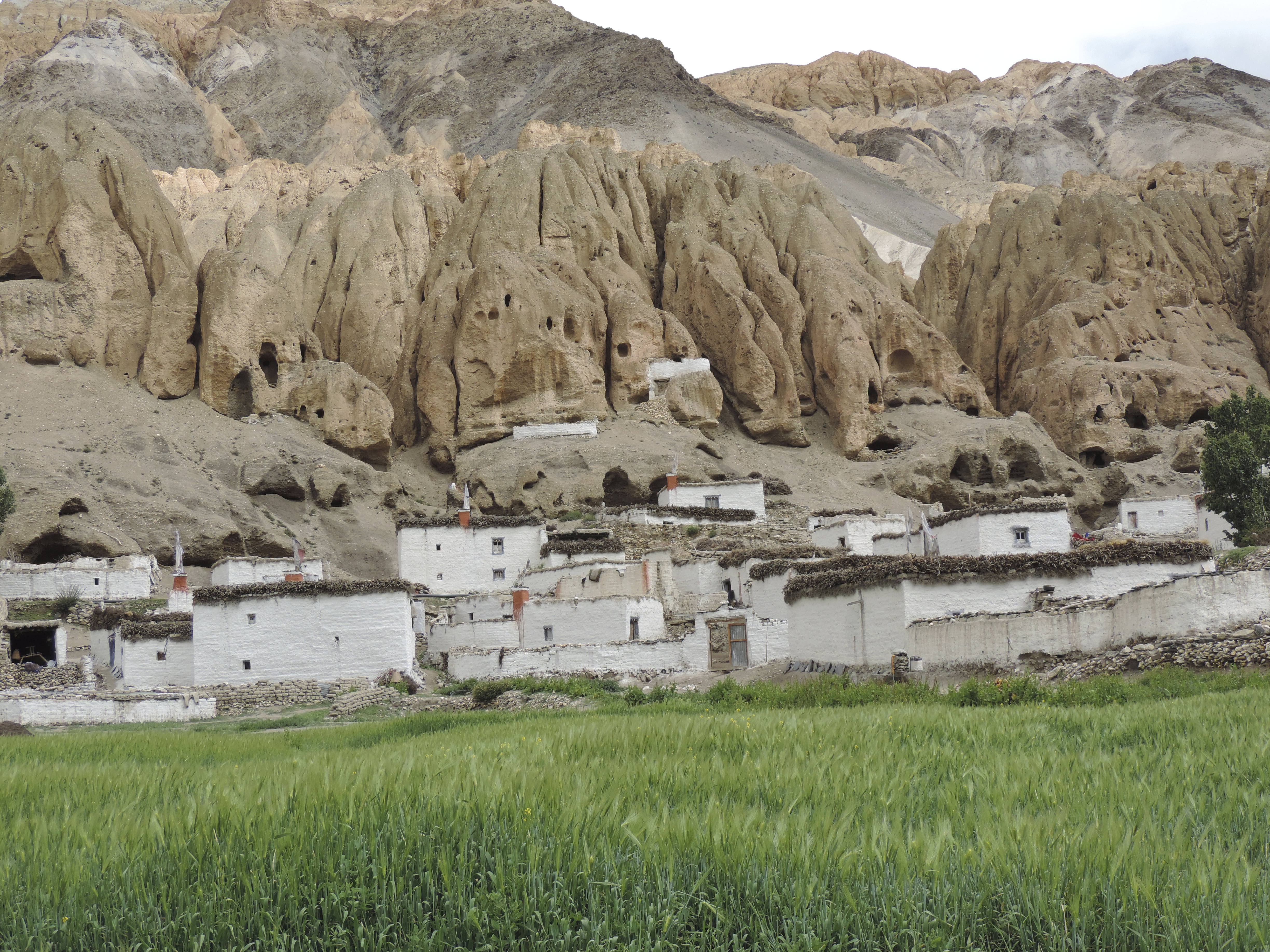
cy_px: 476
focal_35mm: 47
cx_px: 635
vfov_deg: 30.9
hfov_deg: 40.4
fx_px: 1724
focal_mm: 8.3
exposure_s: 1/640
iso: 80
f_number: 3.5
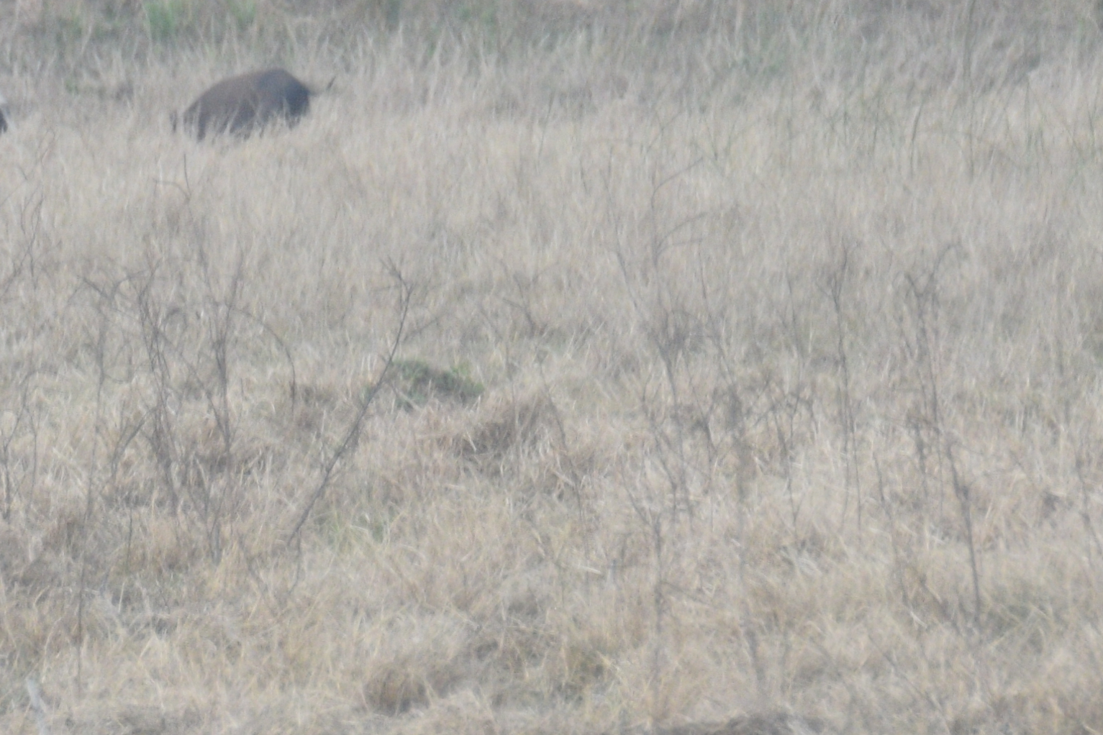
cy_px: 124
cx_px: -136
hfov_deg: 0.9
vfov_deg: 0.6
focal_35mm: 2349
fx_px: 71965
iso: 400
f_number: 8
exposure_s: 1/160
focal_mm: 400
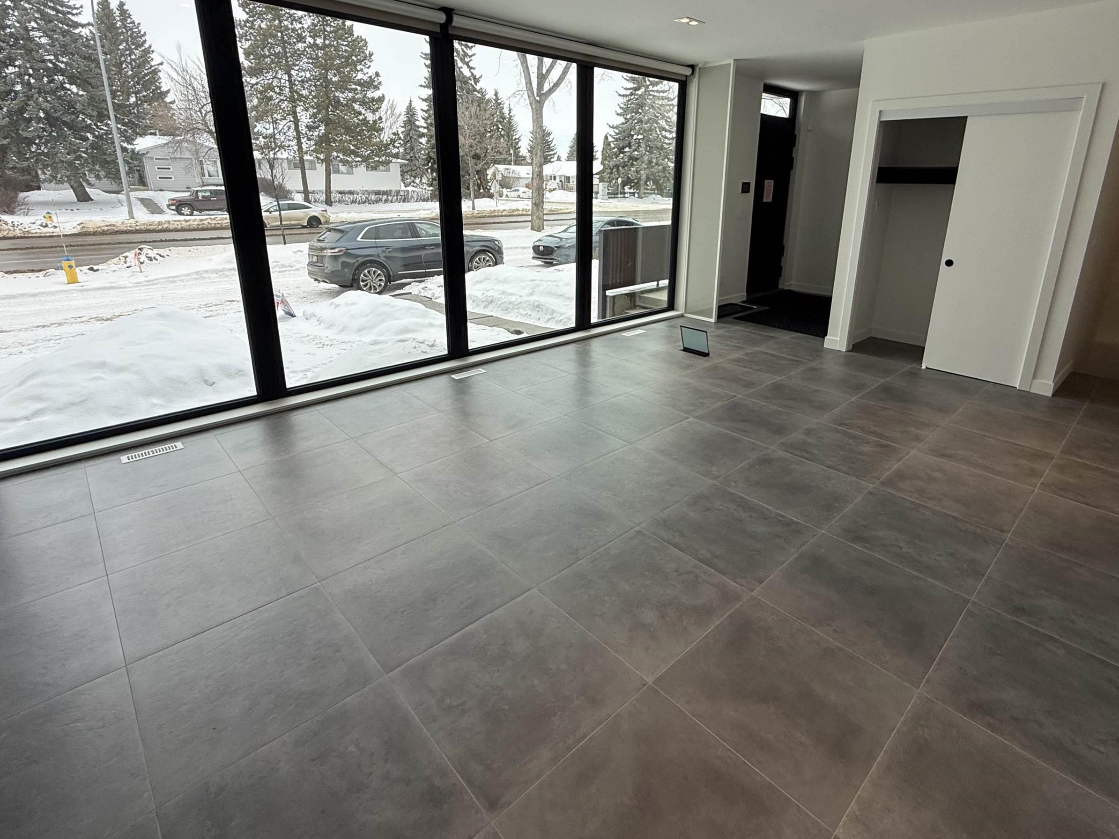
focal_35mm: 18
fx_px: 582
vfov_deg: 70.9
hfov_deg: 87.6
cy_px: 341
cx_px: 599
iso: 50
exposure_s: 1/393
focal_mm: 2.22
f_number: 2.2
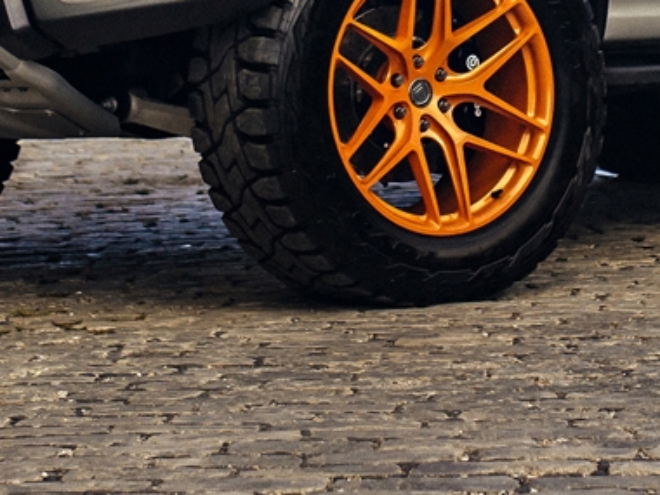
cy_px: -261
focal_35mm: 170
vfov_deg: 8.5
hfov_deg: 11.6
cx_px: 434
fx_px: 3241
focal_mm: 35
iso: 400
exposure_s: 1/2000
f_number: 3.5
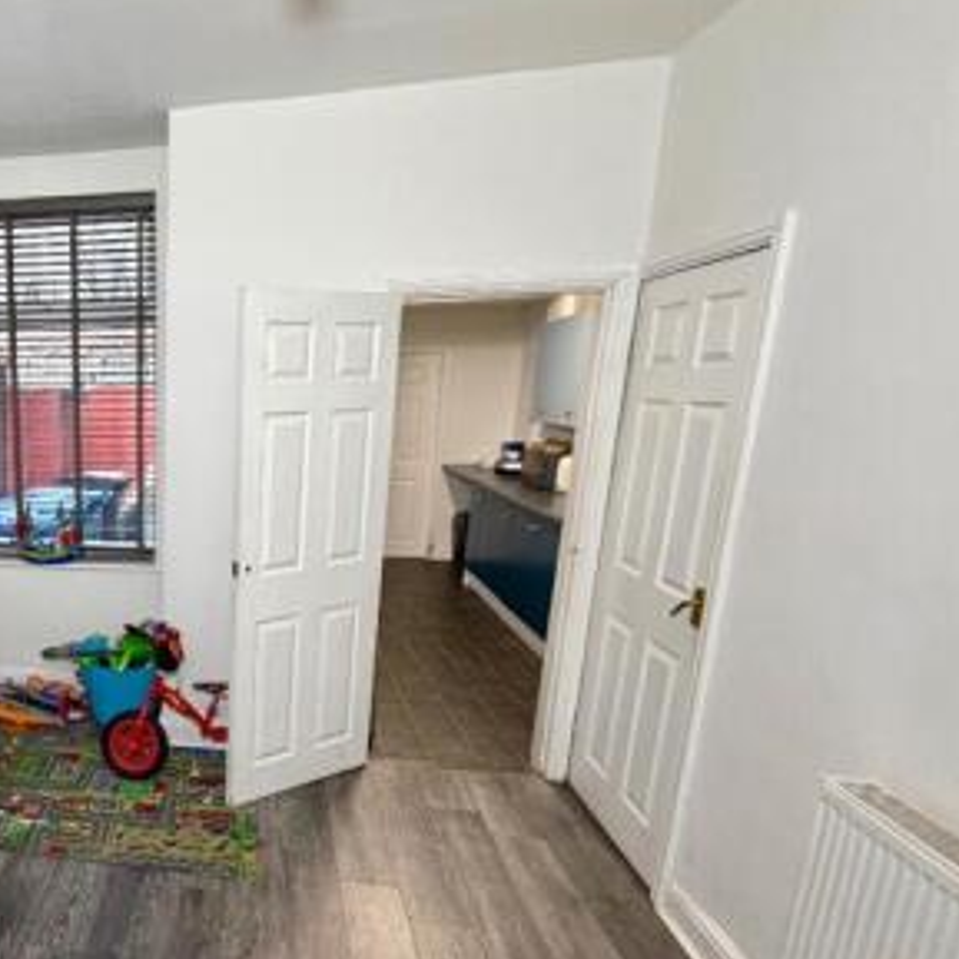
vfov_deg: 62.3
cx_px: 81
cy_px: 579
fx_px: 784
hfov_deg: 54.2
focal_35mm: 25
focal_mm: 2.22
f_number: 2.2
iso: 320
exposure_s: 1/96
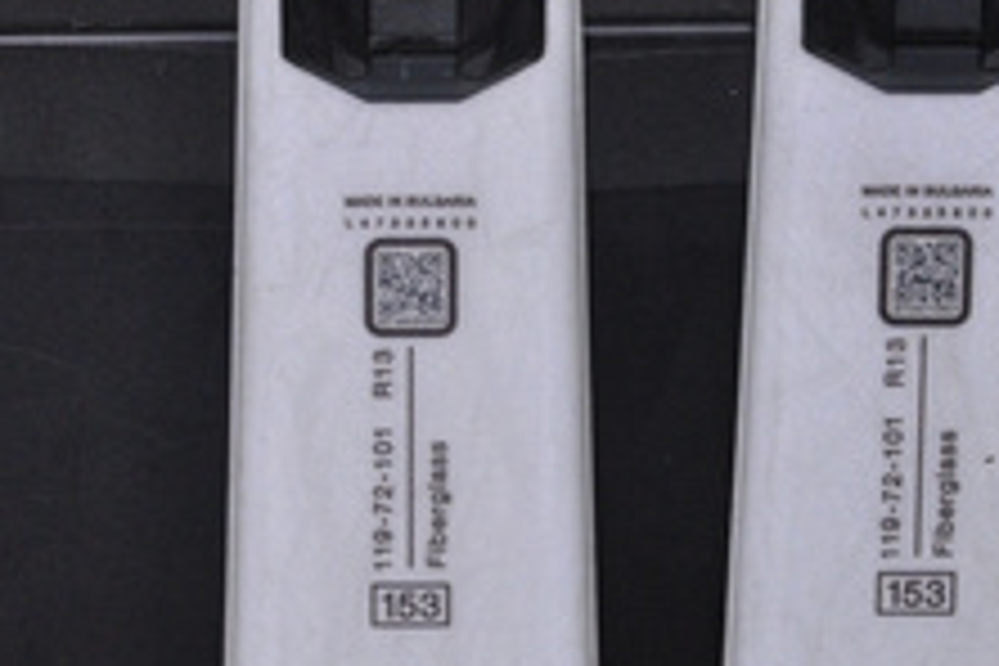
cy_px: 405
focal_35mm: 273
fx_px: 7575
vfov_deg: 5.0
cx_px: 659
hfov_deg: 7.5
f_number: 9.5
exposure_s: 1/125
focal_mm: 90
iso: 3200
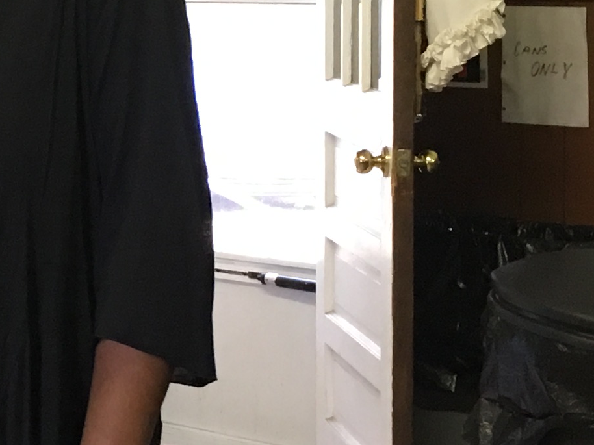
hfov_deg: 14.1
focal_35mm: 128
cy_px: -6
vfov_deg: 11.5
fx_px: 2196
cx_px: -392
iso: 64
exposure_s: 1/15
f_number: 2.2
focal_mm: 4.15
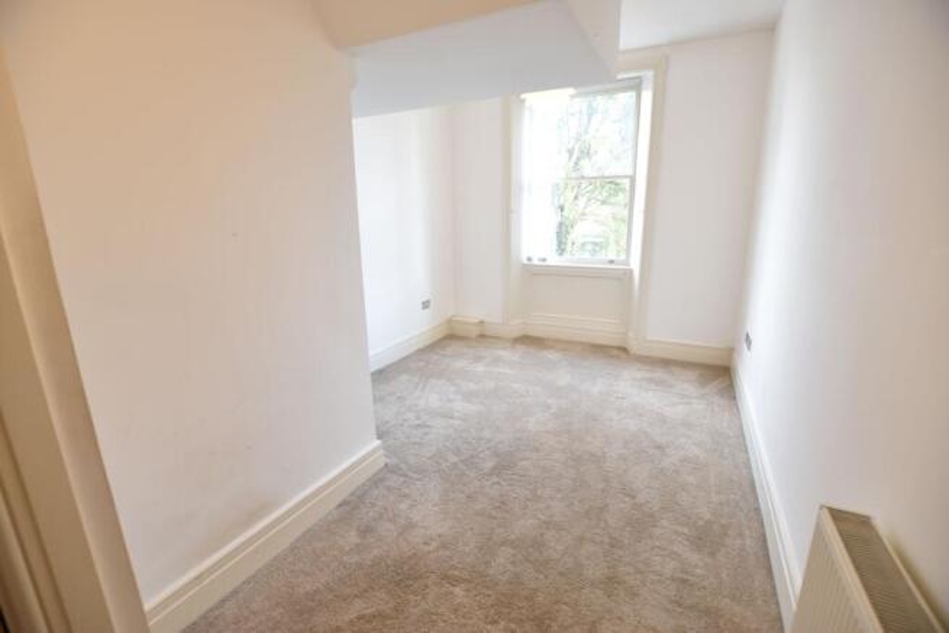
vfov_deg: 77.4
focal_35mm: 15
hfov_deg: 100.4
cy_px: 316
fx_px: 395
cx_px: 474
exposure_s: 1/13
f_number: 3.5
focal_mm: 10
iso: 100
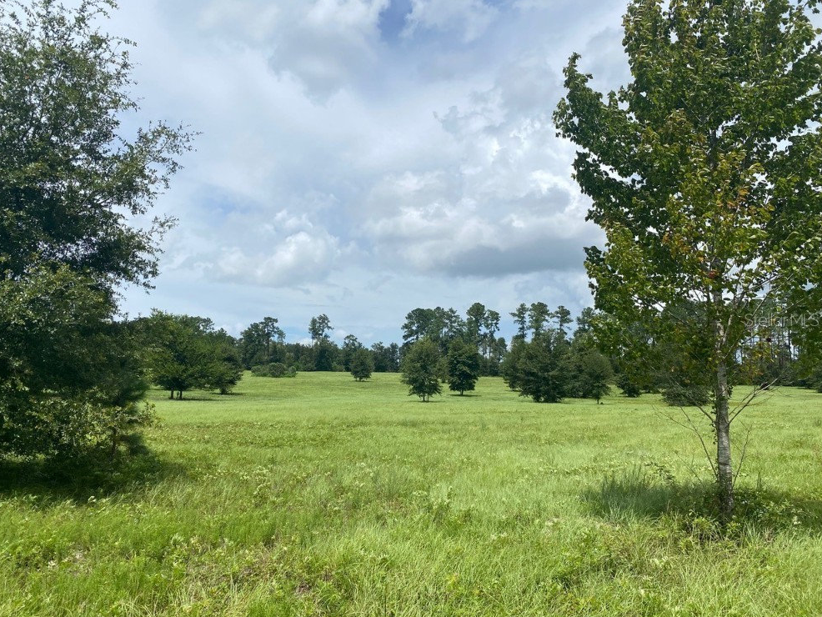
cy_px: 319
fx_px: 641
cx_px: 396
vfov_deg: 51.4
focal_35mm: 27
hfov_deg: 65.3
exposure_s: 1/6061
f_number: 1.8
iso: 32
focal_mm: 4.25
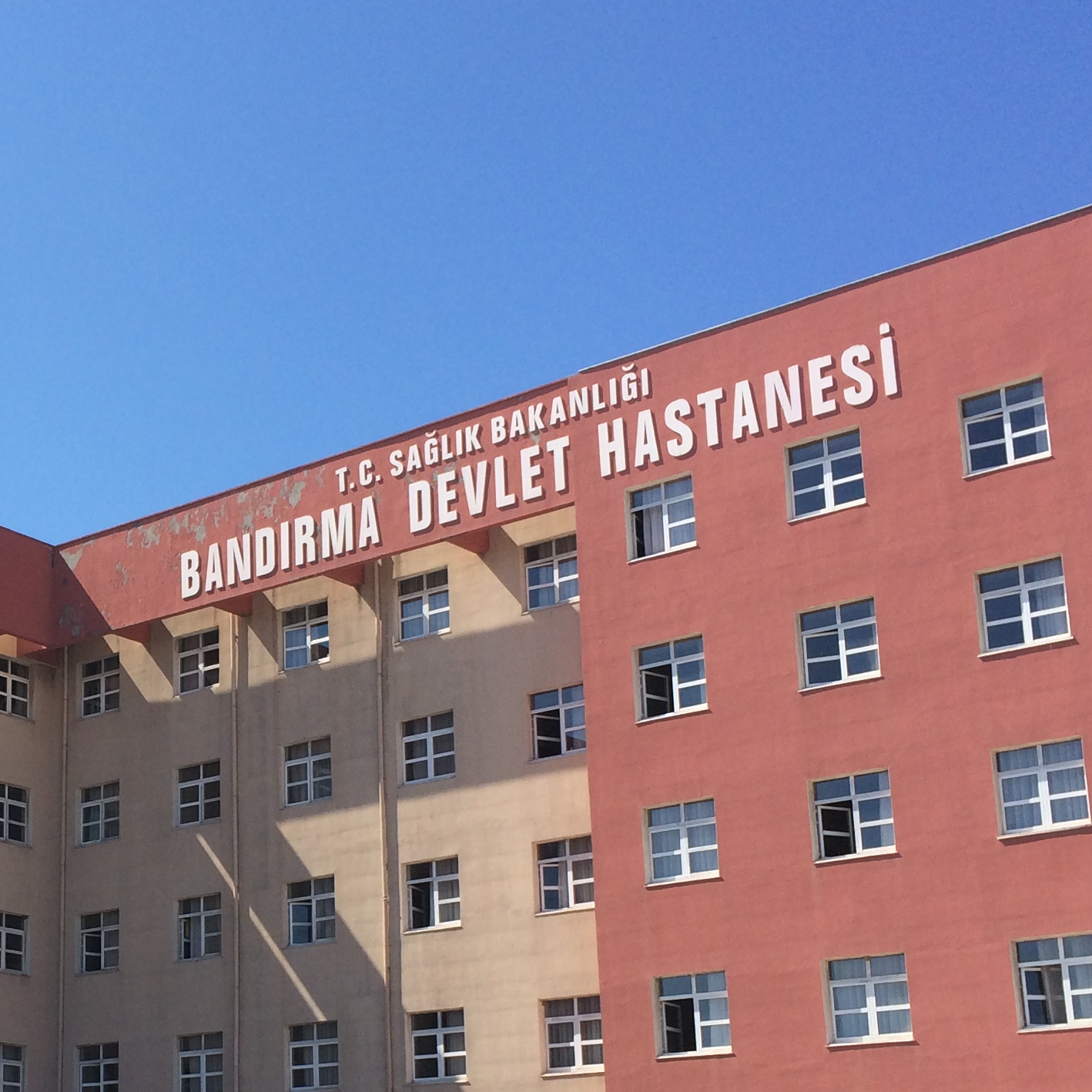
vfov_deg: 28.8
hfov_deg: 27.7
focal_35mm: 59
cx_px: 55
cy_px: 773
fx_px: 2106
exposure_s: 1/2160
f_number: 2.2
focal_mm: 4.15
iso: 32
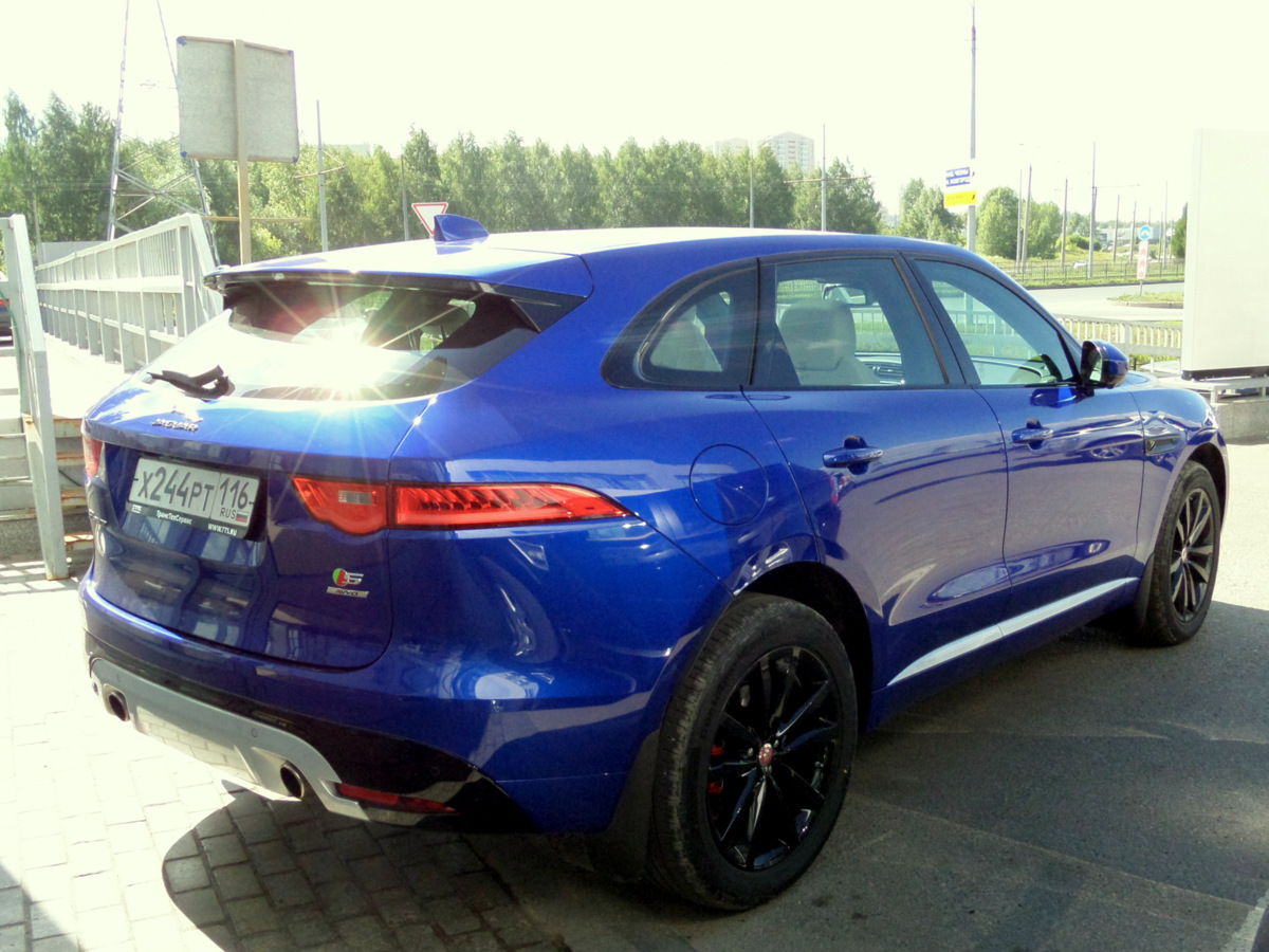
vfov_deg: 44.2
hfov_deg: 56.8
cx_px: 634
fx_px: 1173
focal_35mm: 32
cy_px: 476
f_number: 3.4
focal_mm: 5.3
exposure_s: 1/750
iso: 200
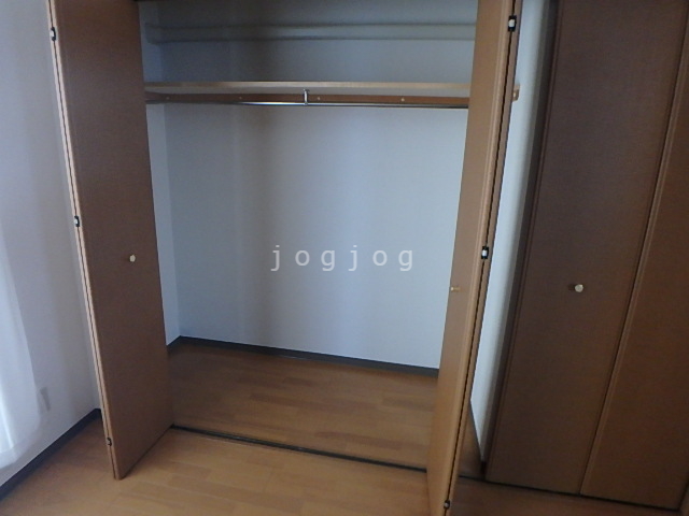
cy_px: 258
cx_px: 344
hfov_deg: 79.0
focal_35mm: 21
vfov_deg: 63.4
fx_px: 418
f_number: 3.5
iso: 640
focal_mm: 3.7
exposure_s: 1/60
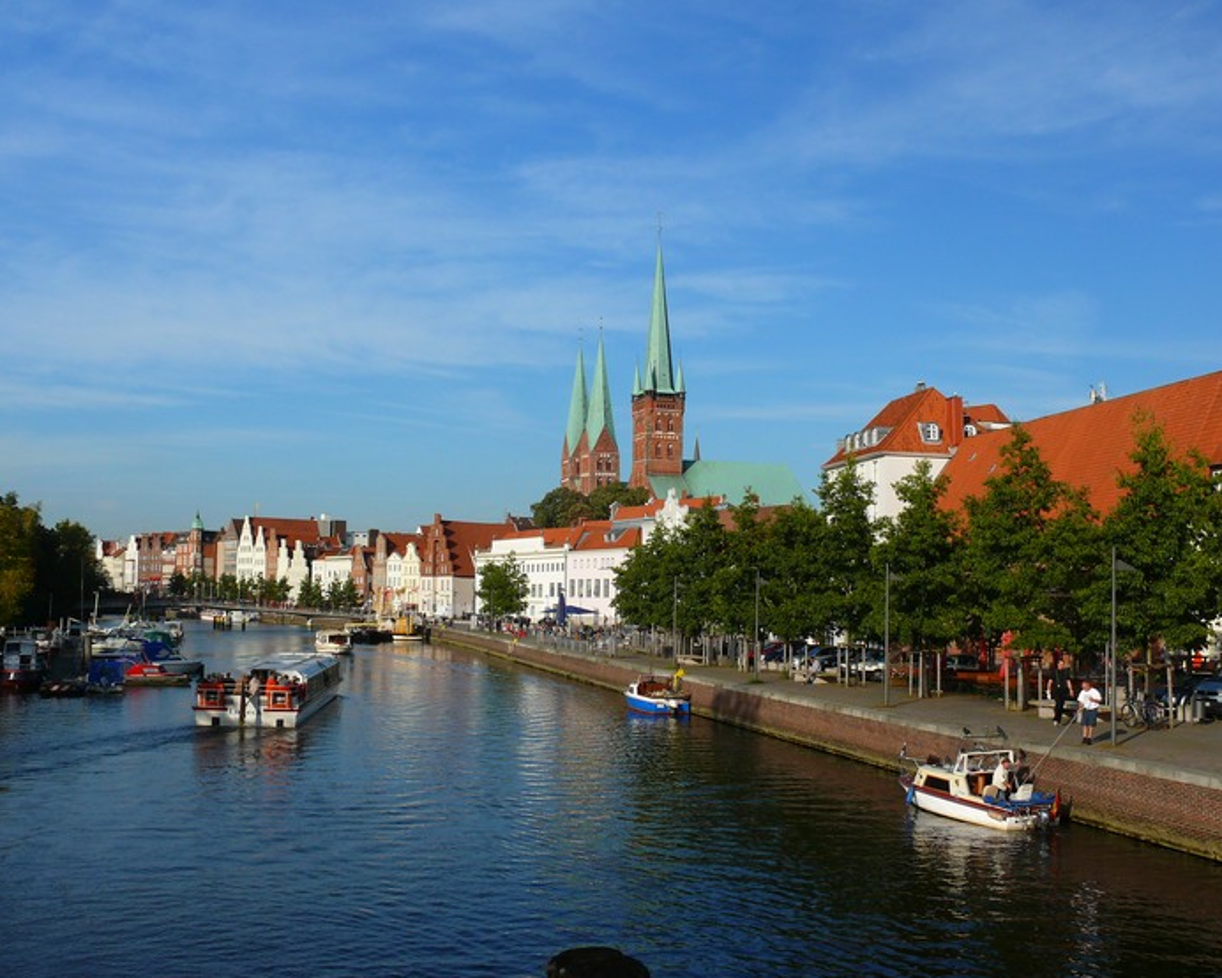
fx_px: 1339
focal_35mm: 37
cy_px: 487
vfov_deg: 40.1
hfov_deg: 49.1
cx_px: 616
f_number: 5.6
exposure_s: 1/250
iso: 100
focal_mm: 7.4
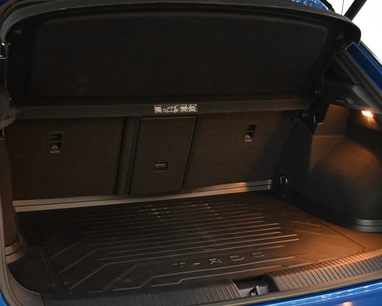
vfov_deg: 28.8
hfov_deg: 35.6
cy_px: 157
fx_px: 595
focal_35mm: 53
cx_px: 198
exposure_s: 1/50
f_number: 4.8
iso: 4500
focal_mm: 29
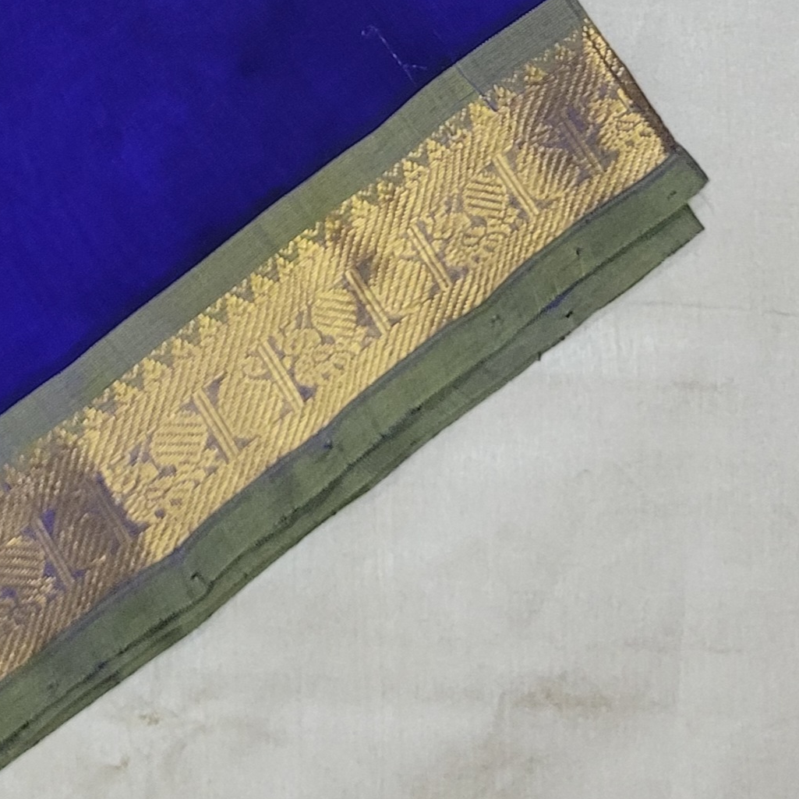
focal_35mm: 87
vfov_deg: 17.7
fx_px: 2272
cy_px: -437
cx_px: 63
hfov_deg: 19.5
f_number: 1.8
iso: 320
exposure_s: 1/100
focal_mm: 5.4
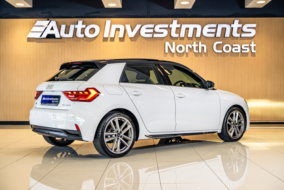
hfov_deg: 40.3
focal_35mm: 49
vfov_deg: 27.5
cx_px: 142
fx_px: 387
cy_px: 95
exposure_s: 1/200
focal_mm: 49
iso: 400
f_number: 2.8
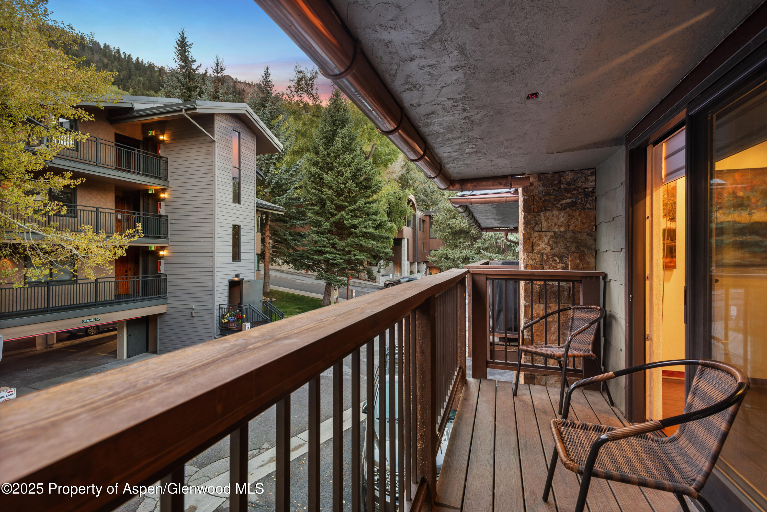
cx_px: 384
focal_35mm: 17
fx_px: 362
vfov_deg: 70.5
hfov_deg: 93.3
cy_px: 256
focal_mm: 17
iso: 100
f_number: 7.1
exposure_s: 1/1.25
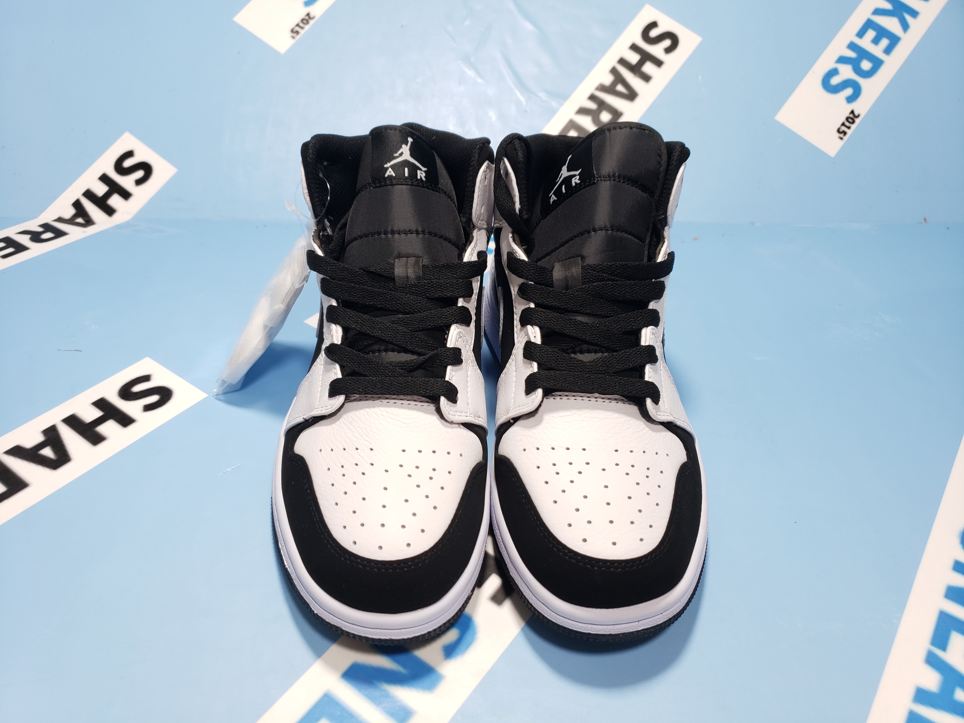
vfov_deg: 53.1
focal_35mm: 26
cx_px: 482
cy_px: 362
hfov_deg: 67.3
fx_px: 724
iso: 80
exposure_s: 1/100
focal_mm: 4.3
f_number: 1.5
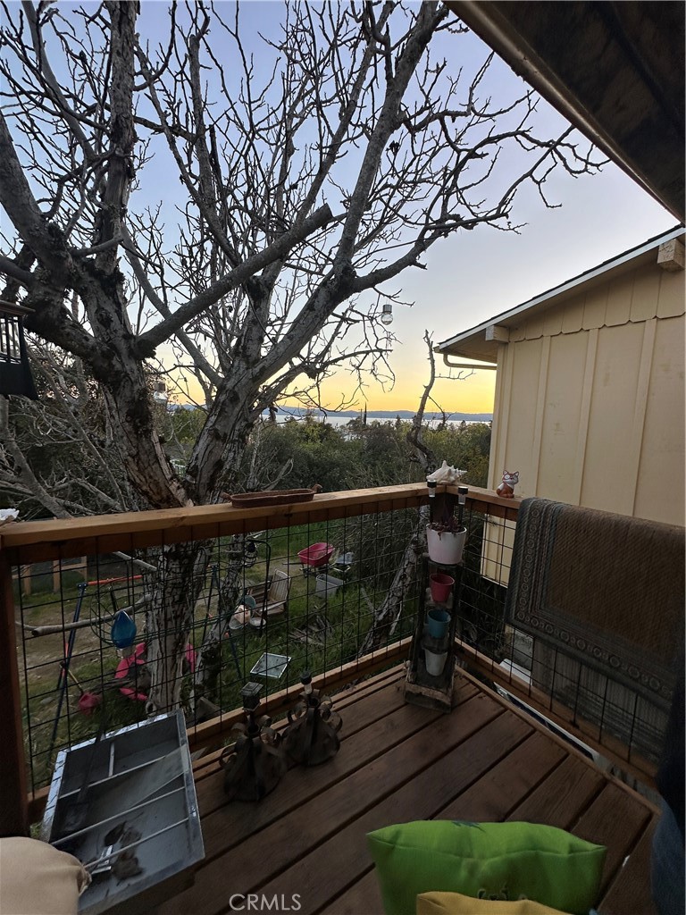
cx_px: 343
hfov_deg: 85.7
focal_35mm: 14
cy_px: 458
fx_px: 370
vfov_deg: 102.1
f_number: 2.2
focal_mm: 2.22
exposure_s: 1/168
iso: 40
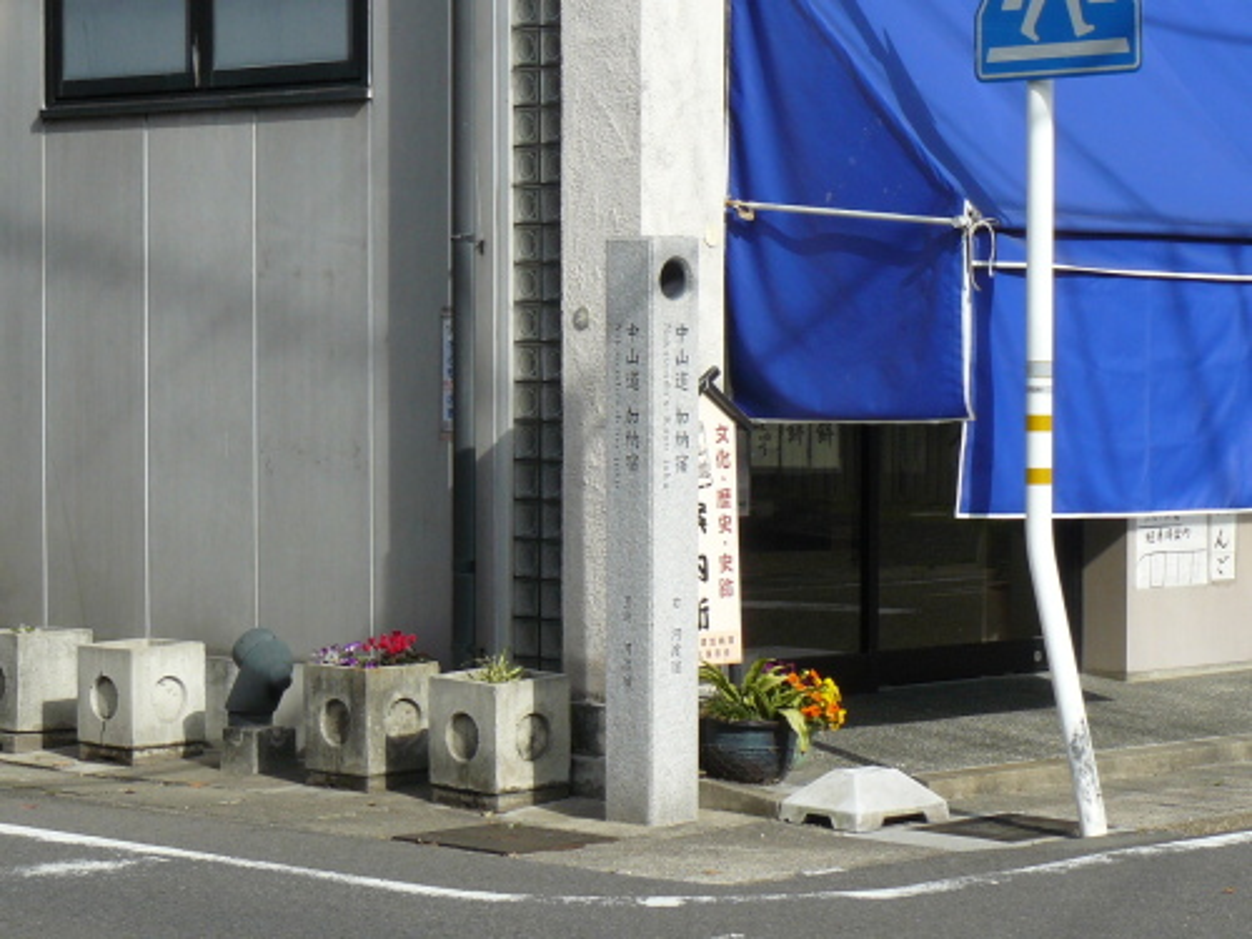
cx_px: 626
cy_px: 470
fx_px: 3906
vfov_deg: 13.7
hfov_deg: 18.2
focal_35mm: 108
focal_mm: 12
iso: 100
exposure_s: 1/400
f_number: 5.6
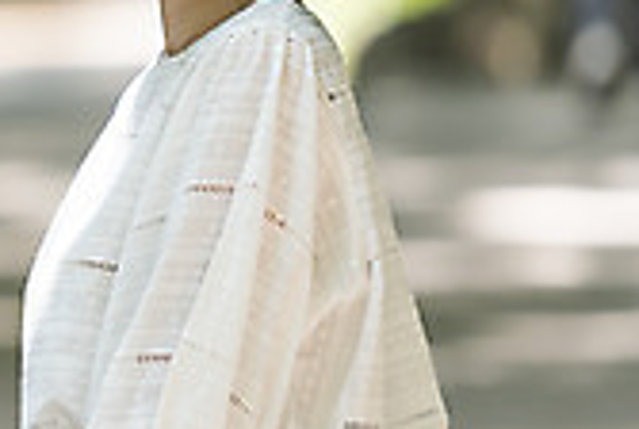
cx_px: -404
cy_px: 107
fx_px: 11789
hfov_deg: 3.1
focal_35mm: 663
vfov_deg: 2.1
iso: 400
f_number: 2.8
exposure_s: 1/500
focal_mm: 185
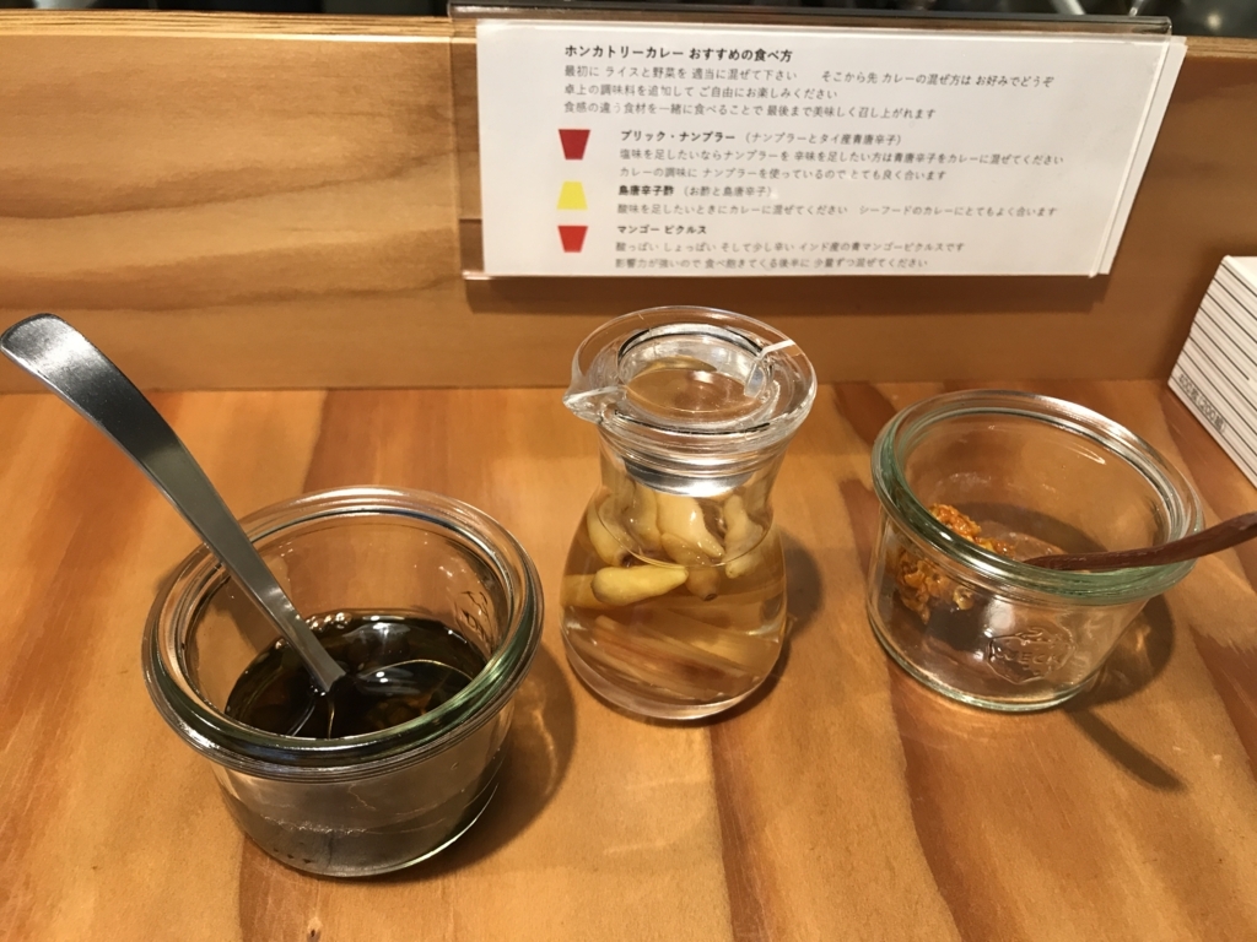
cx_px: 628
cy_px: 471
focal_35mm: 28
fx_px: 1017
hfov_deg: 63.4
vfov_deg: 49.7
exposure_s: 1/20
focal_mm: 3.99
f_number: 1.8
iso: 40
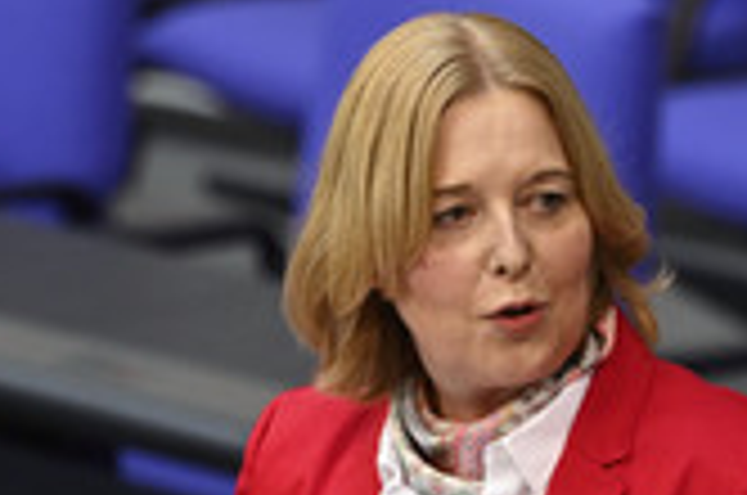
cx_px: 592
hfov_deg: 2.0
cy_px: 585
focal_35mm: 1034
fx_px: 21414
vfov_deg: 1.3
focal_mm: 380
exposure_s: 1/250
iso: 6400
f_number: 5.6
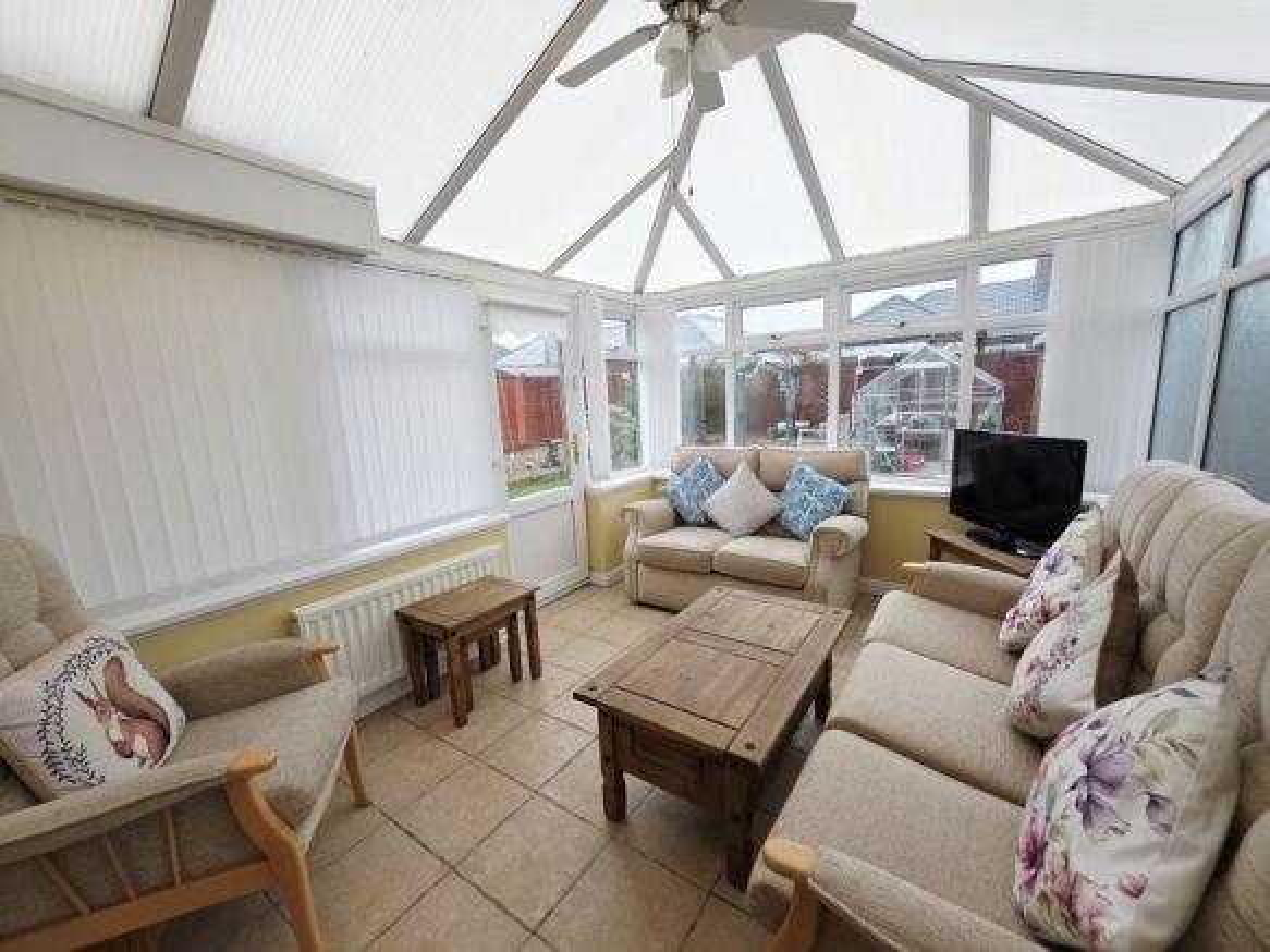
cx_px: 635
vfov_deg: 89.9
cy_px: 476
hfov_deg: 106.2
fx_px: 477
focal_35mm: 13
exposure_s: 1/120
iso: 100
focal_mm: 2.2
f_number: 1.9
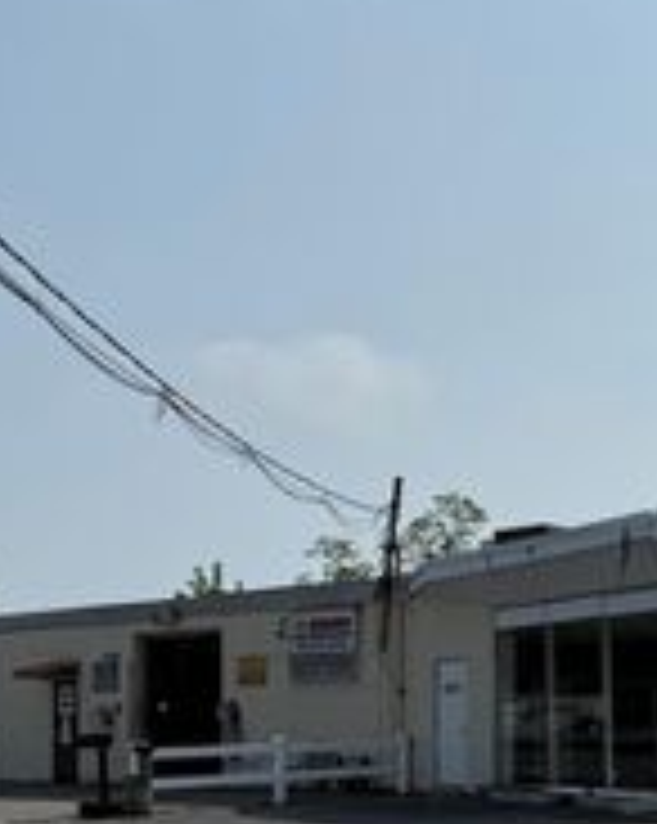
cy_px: 705
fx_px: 1558
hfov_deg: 21.8
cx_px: 814
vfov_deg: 28.7
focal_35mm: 64
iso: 80
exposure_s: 1/14286
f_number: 1.78
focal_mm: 6.76
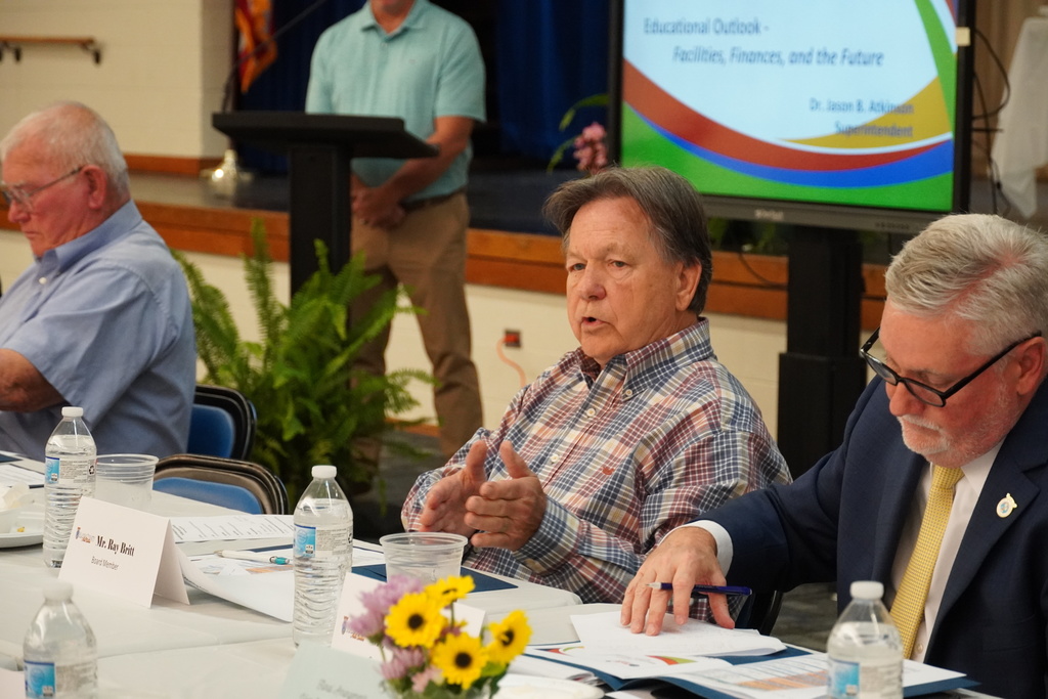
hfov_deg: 19.5
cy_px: 350
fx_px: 3057
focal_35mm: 105
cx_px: 524
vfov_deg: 13.0
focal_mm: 70
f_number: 5.6
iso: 3200
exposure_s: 1/125
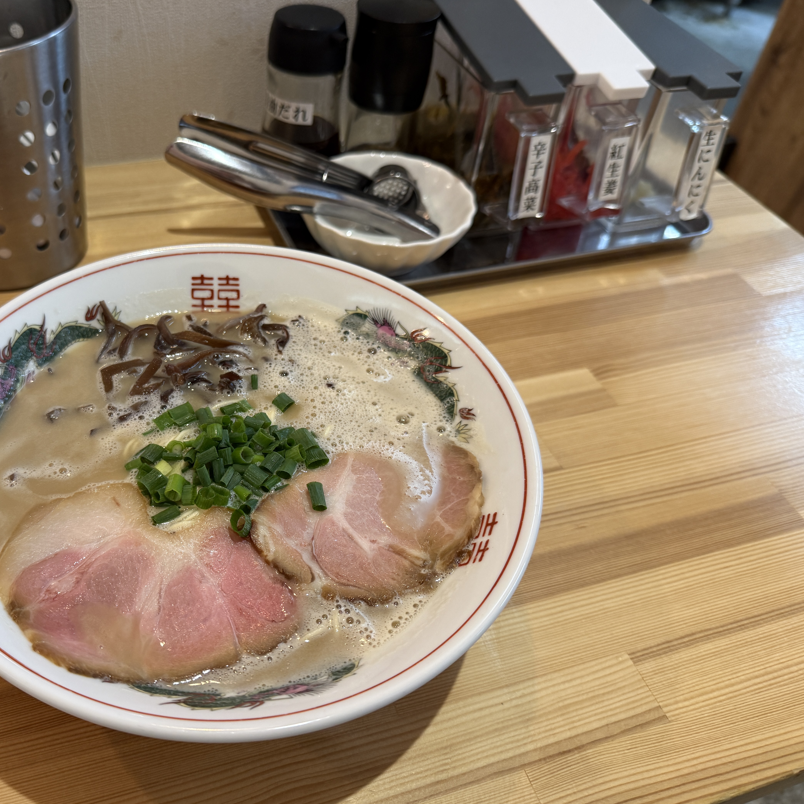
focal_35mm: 29
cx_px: 272
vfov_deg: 55.6
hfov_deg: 54.6
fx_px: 762
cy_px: 405
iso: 160
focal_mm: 6.76
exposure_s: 1/50
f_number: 1.78
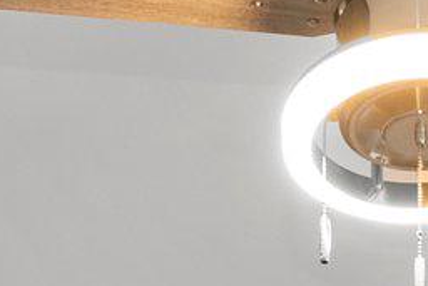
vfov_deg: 7.9
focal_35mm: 128
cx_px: 351
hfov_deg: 15.9
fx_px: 1523
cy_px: 1051
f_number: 8
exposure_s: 1/5
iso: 160
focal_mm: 16
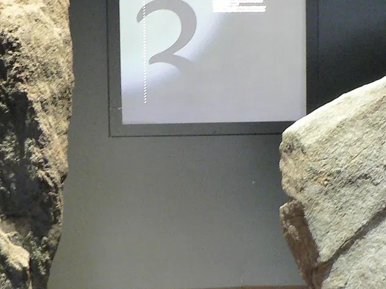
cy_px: 78
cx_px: 205
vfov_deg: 16.2
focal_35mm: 91
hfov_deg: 21.5
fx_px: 1015
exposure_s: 1/4
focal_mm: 6
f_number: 2.8
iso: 200
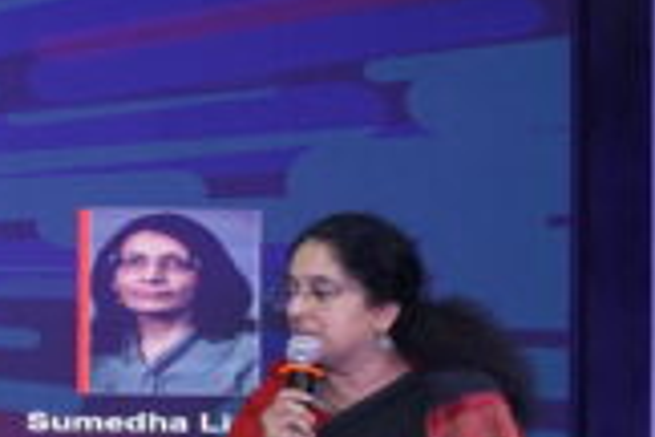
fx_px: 3620
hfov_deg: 9.5
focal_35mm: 199
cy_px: 275
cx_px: -768
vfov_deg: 6.9
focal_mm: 28
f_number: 4
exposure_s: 1/160
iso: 1250
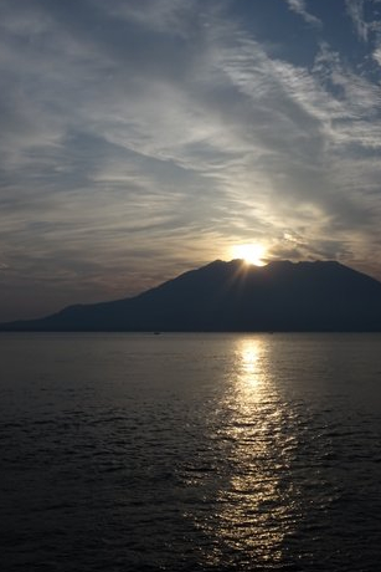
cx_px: 199
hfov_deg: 35.1
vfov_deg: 50.7
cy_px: 281
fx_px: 603
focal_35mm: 38
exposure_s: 1/2000
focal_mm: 5.98
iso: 80
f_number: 4
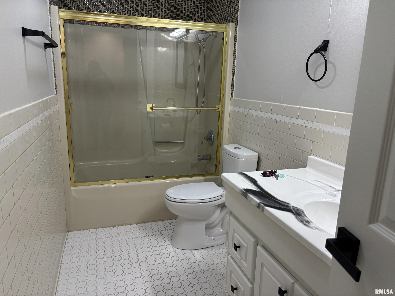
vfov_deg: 53.1
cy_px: 148
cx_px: 198
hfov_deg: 67.3
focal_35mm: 26
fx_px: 297
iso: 125
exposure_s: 1/120
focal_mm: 5.96
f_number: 1.6
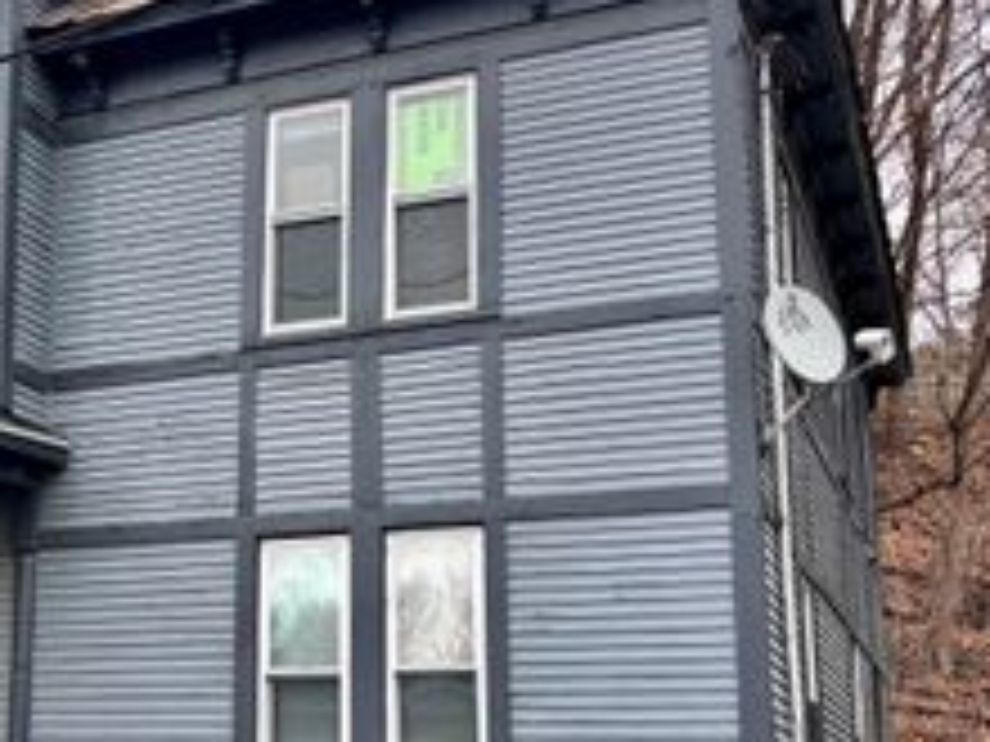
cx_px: 112
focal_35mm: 59
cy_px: 470
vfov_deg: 24.7
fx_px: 1687
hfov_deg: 31.3
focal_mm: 5.96
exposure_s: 1/121
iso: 50
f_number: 1.6
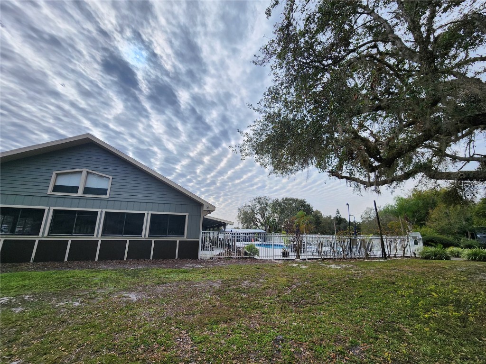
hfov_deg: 106.2
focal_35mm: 13
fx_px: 183
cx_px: 243
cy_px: 182
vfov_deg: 89.9
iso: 50
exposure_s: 1/2985
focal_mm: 2.2
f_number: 2.2
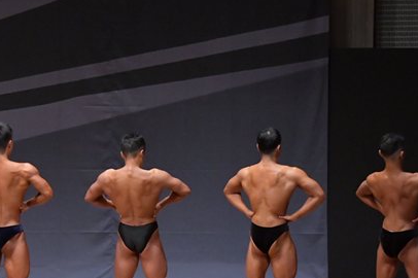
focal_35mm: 258
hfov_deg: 8.0
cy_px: 230
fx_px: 2993
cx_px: 96
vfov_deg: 5.3
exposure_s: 1/400
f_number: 5.6
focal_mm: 90
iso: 6400
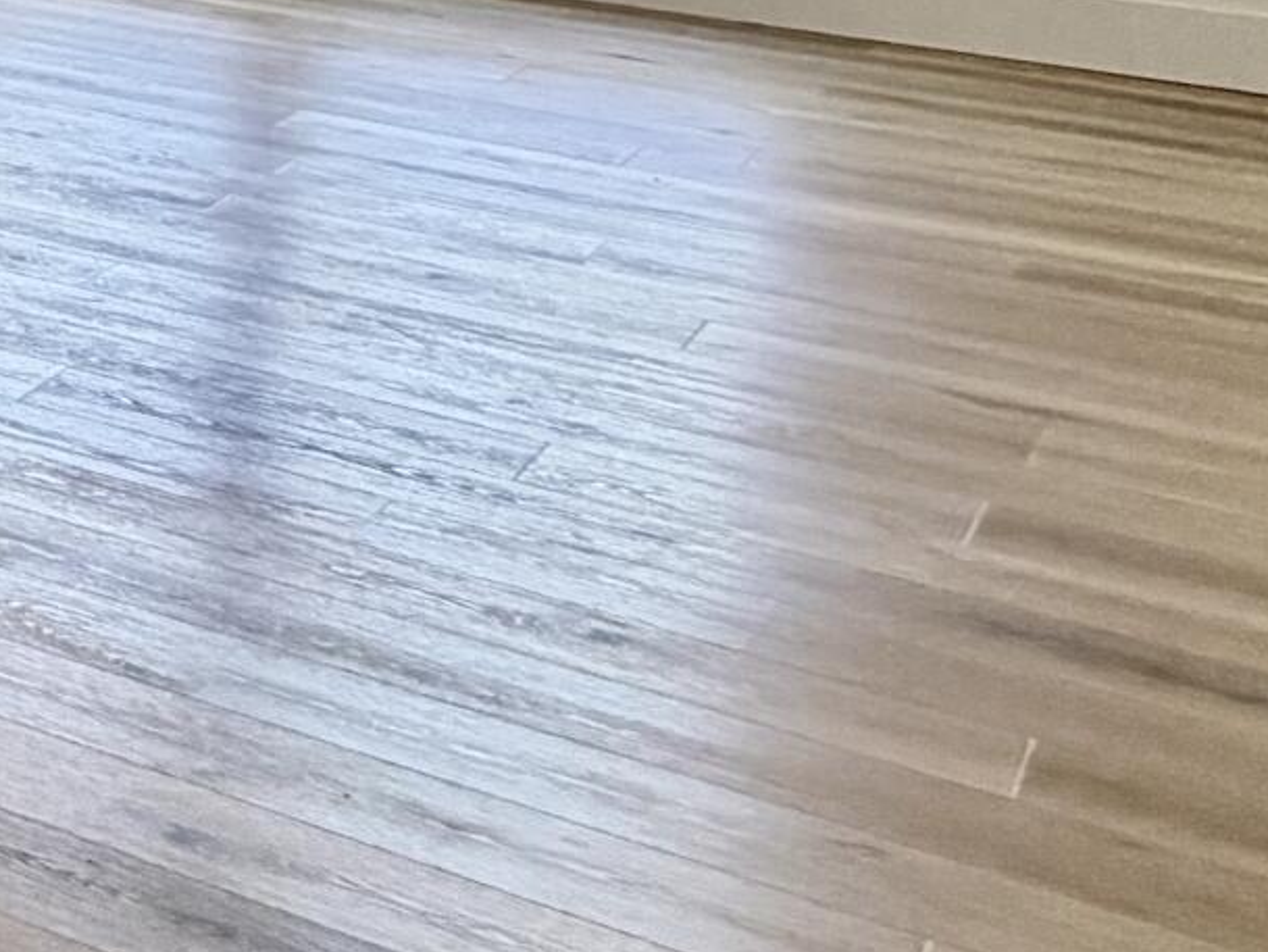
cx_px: -1816
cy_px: -396
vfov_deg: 19.2
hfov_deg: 15.0
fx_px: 2528
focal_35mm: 69
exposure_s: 1/120
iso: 320
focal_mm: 2.22
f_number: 2.2
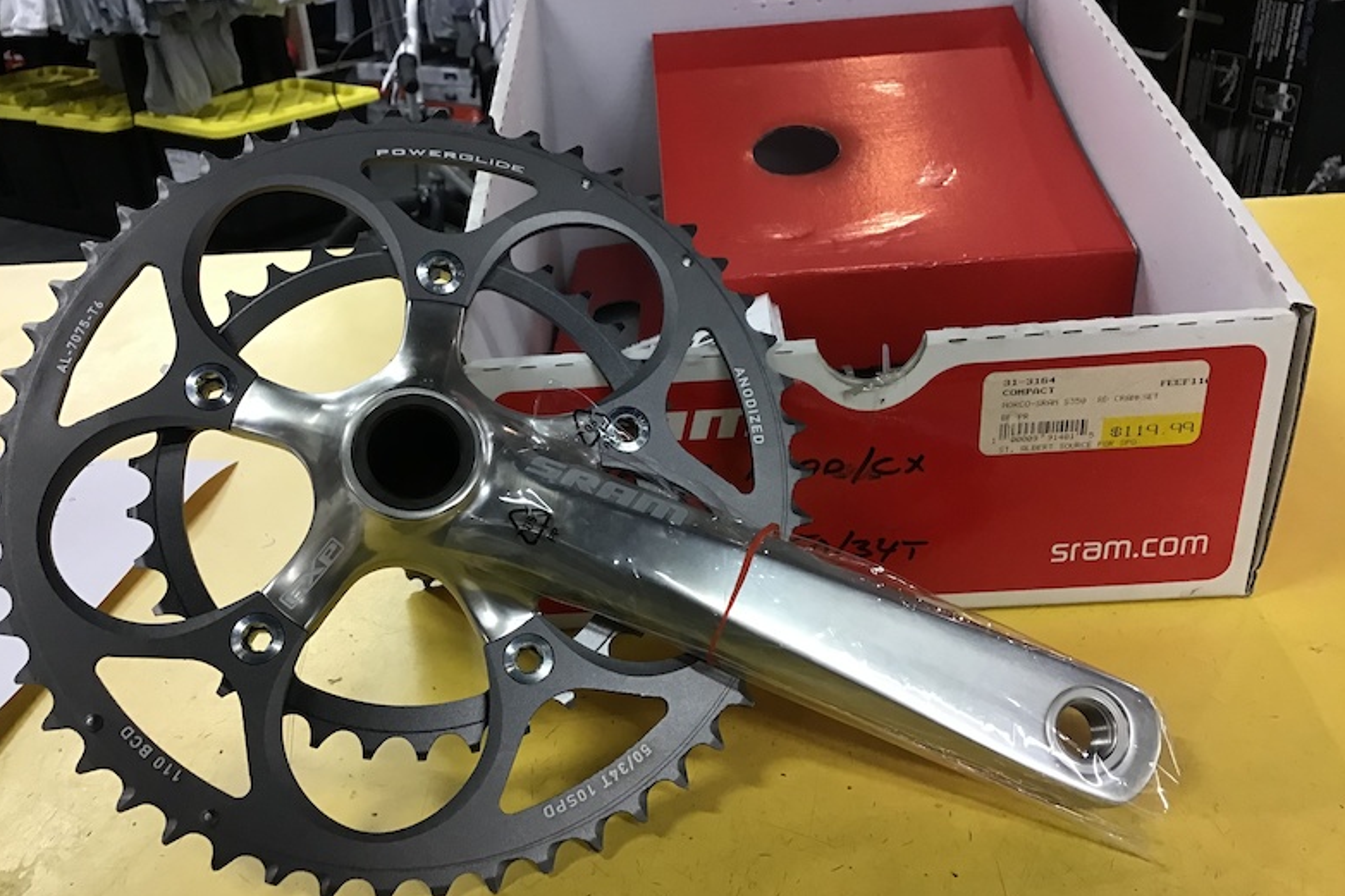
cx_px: 664
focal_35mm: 33
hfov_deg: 57.2
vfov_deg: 39.9
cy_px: 485
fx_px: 1233
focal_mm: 3.3
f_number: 2.4
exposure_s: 1/30
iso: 100
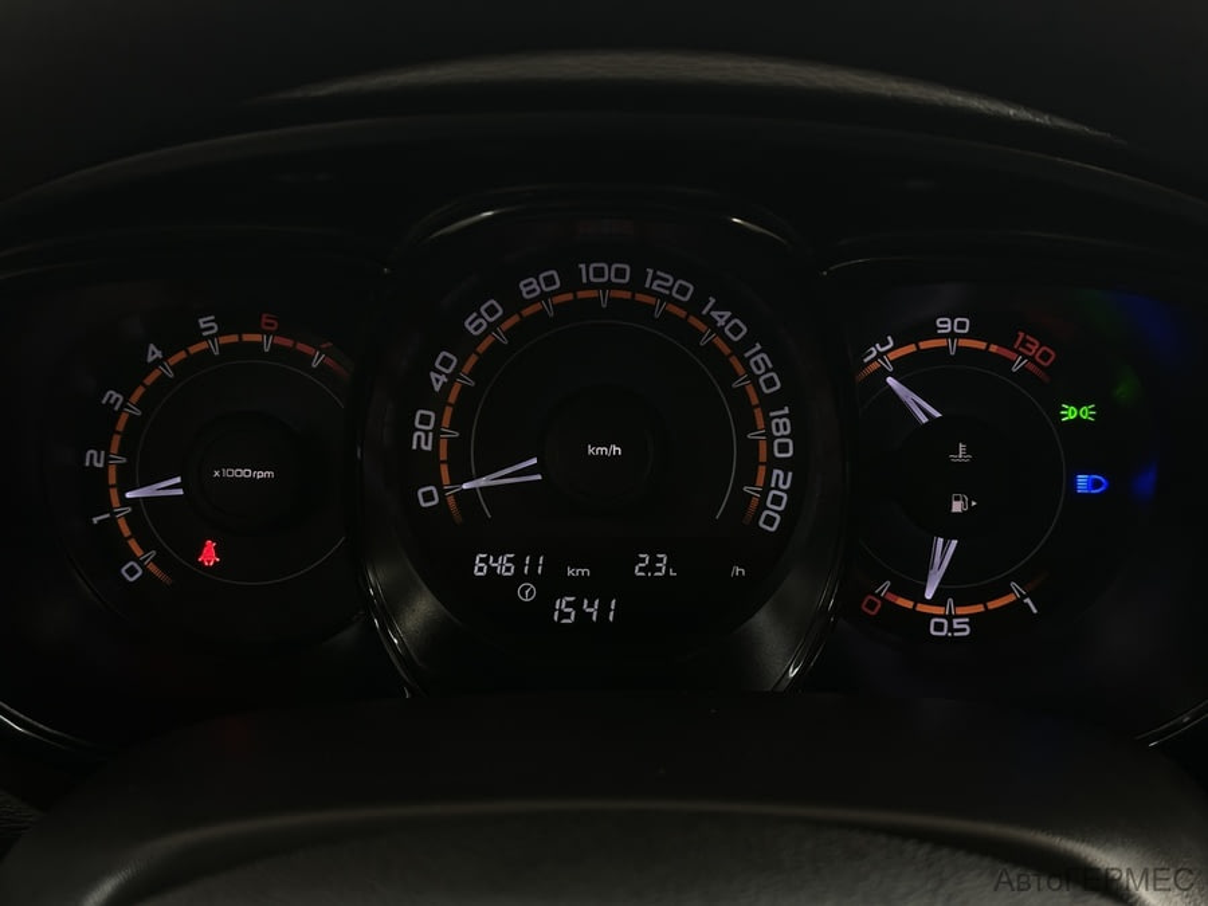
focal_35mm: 48
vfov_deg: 30.3
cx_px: 604
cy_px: 453
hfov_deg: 39.7
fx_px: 1675
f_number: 1.78
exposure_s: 1/33
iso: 200
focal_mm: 6.86
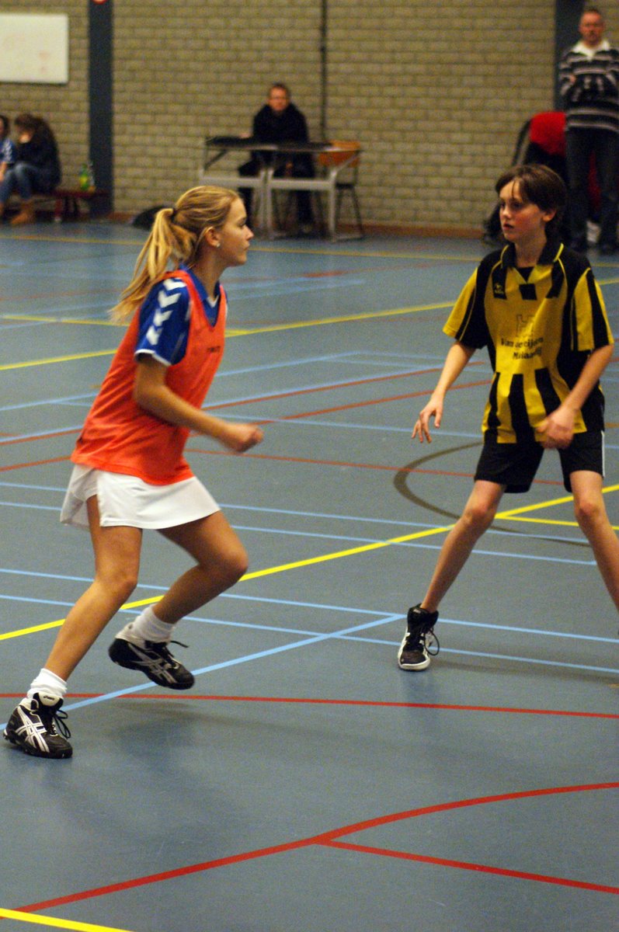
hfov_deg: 13.0
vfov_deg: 19.5
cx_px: 310
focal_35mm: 105
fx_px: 2715
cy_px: 466
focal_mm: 70
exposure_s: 1/160
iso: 1600
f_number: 2.8
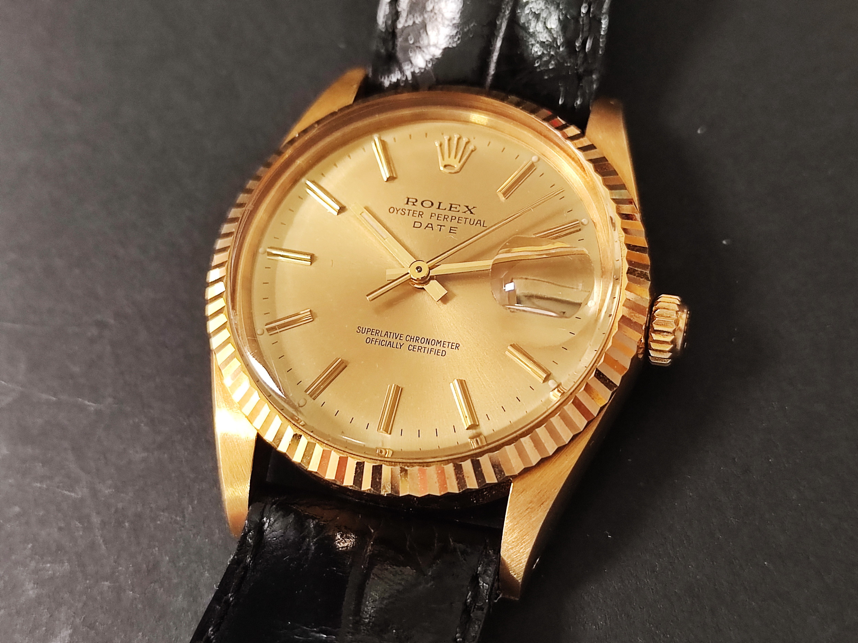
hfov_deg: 71.6
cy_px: 322
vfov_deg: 56.8
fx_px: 595
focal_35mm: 24
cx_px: 429
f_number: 1.88
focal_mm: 5.59
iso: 413
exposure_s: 1/60
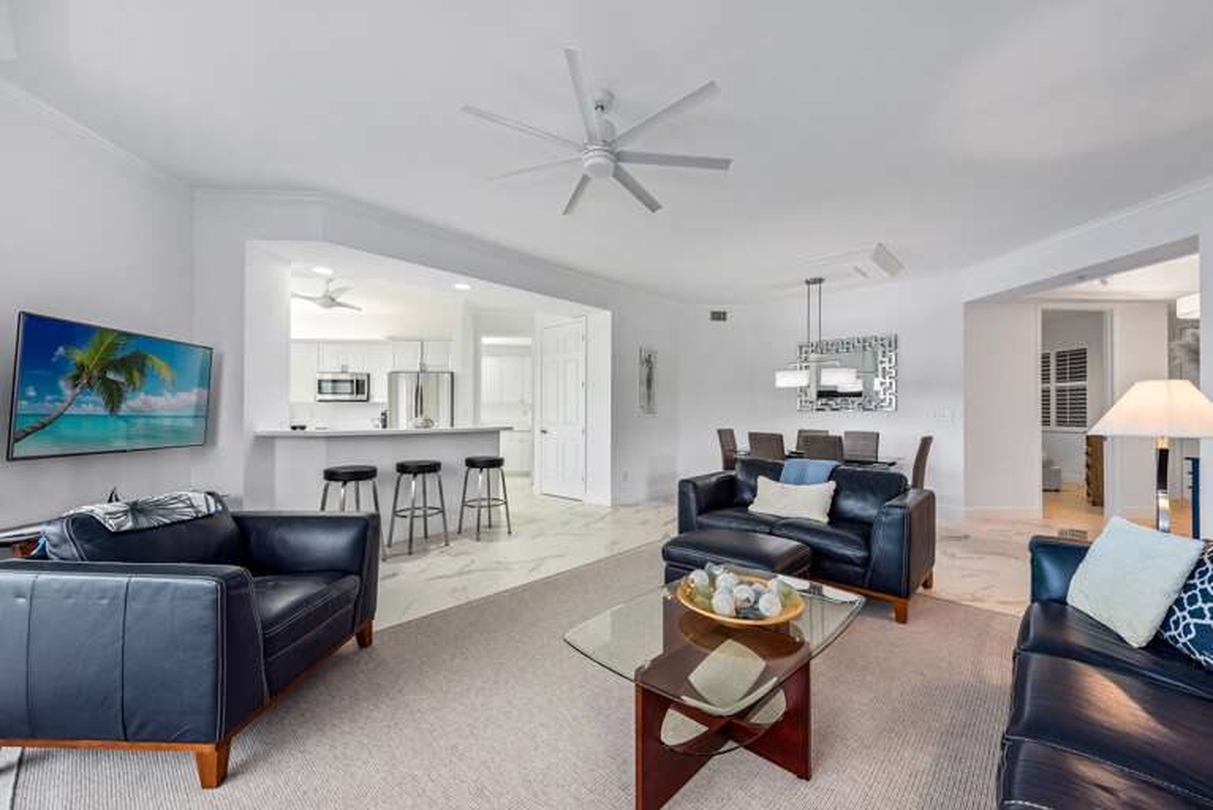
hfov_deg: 104.2
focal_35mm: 14
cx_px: 606
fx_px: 472
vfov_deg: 81.3
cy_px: 405
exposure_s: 1/20
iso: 800
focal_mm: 14
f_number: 9
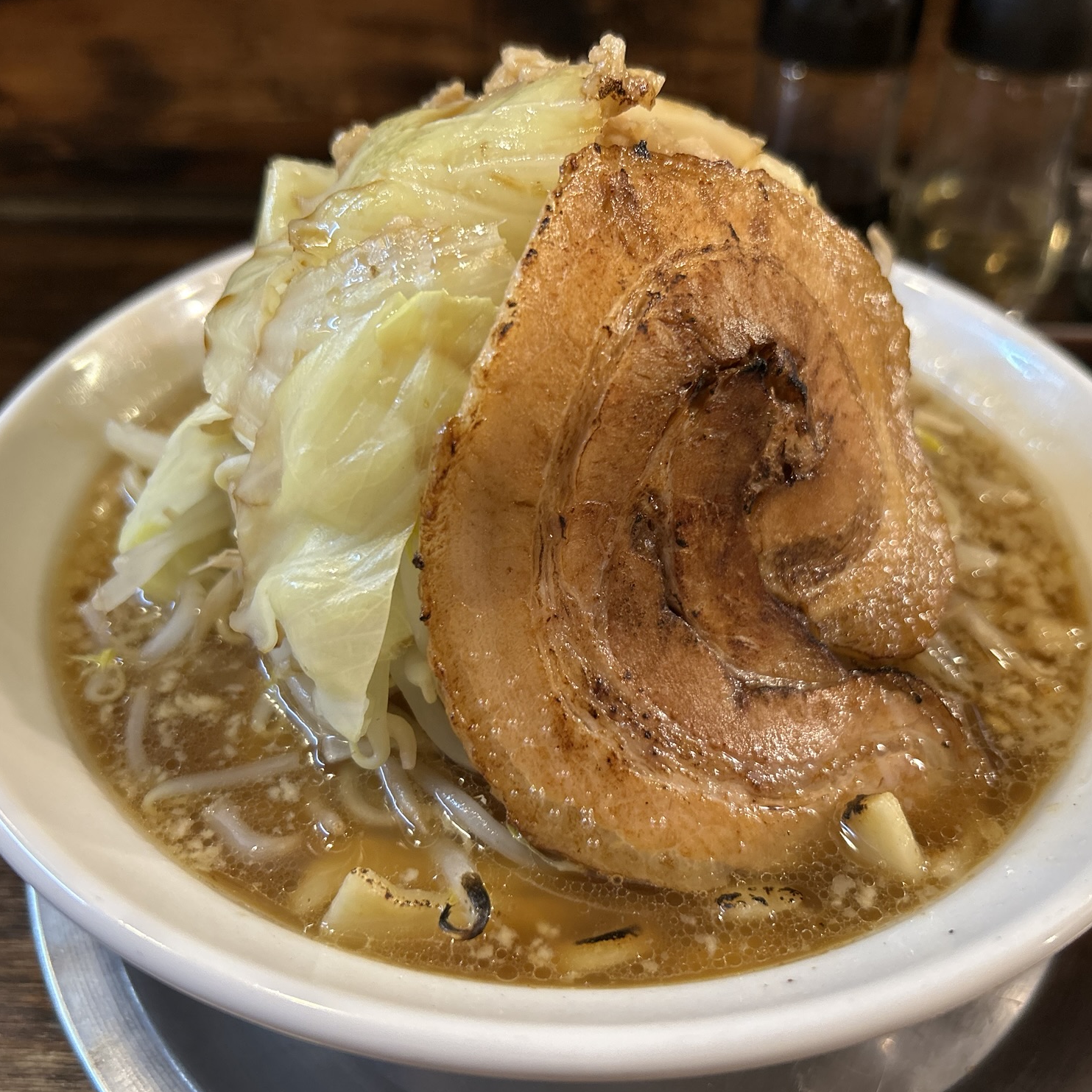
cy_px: 545
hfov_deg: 52.5
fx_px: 1106
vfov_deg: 52.5
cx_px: 557
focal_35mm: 31
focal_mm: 5.7
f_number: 1.5
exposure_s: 1/50
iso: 200
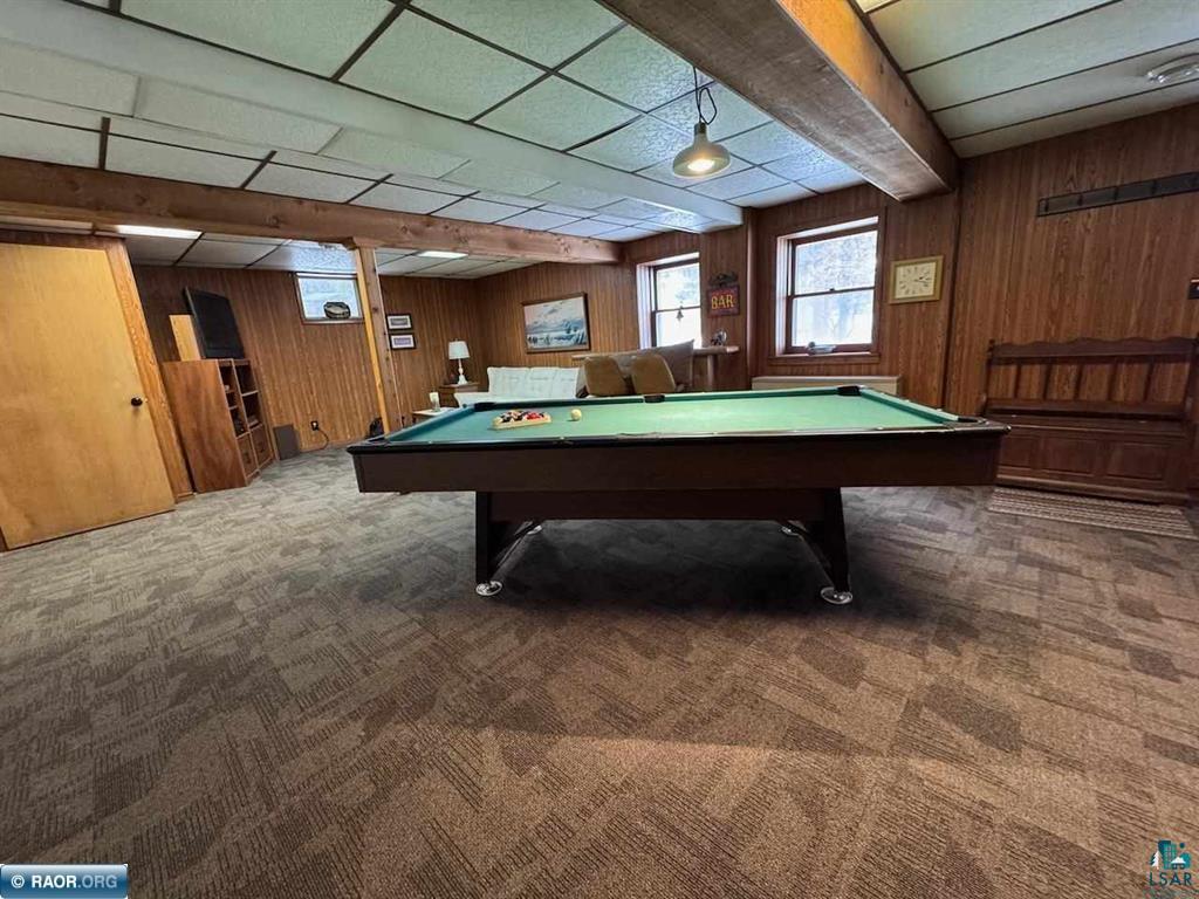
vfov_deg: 85.7
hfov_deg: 102.1
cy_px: 450
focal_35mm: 14
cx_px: 600
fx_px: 485
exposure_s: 1/60
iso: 640
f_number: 2.2
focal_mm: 2.22
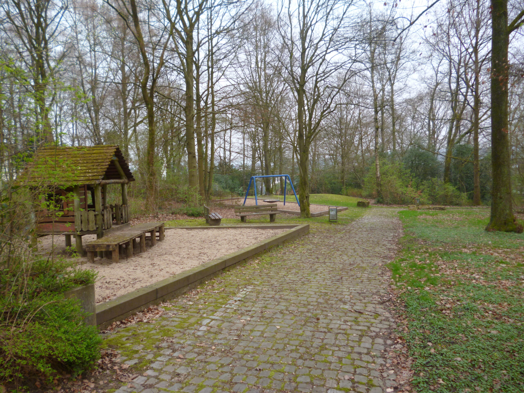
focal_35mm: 28
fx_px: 424
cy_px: 196
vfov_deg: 49.7
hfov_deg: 63.4
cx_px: 262
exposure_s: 1/100
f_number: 3.1
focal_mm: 5
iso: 100
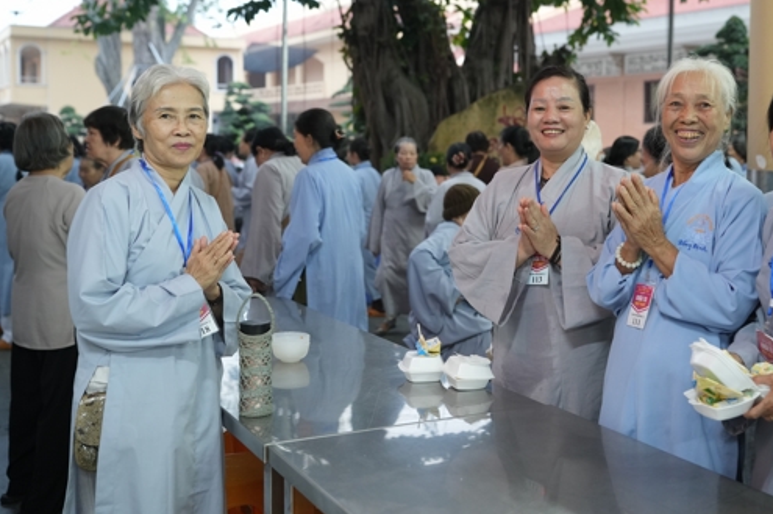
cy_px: 199
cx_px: 489
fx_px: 987
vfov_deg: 29.1
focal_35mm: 46
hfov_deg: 42.4
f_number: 2.8
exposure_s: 1/60
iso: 2000
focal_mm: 35
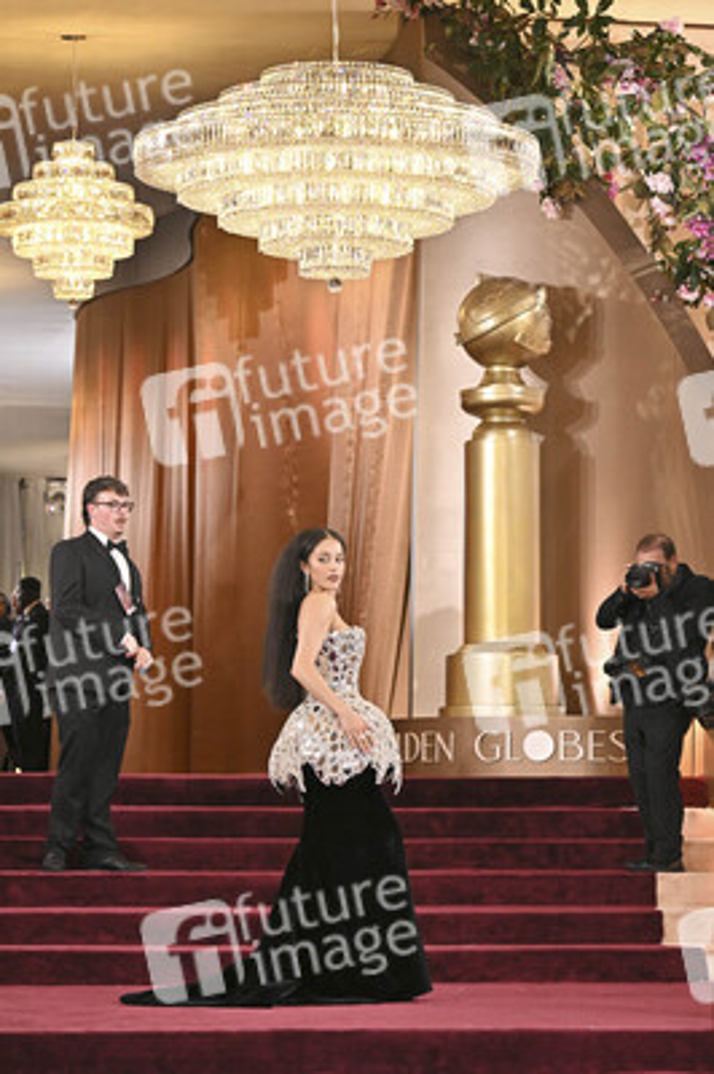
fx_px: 2682
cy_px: 537
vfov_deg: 22.6
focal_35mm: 90
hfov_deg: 15.2
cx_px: 357
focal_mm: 90
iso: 2500
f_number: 5.6
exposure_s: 1/320
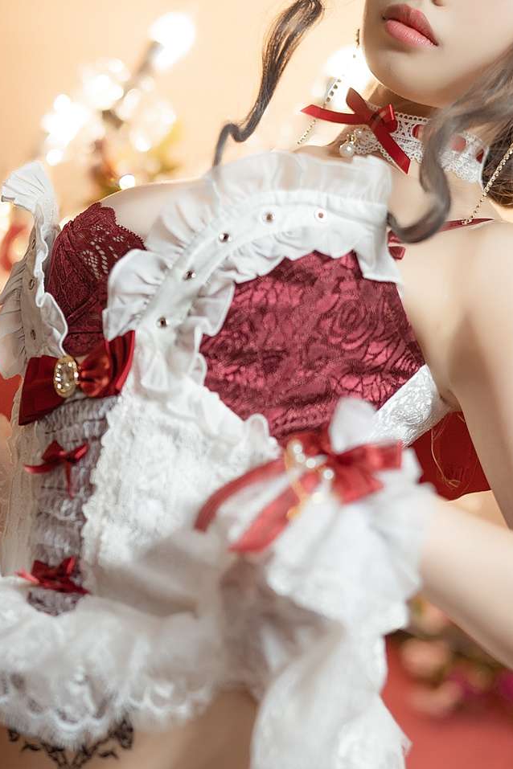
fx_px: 2009
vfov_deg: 21.7
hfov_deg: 14.6
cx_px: 256
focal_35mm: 94
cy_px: 362
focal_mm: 50
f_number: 1.4
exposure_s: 1/100
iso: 400
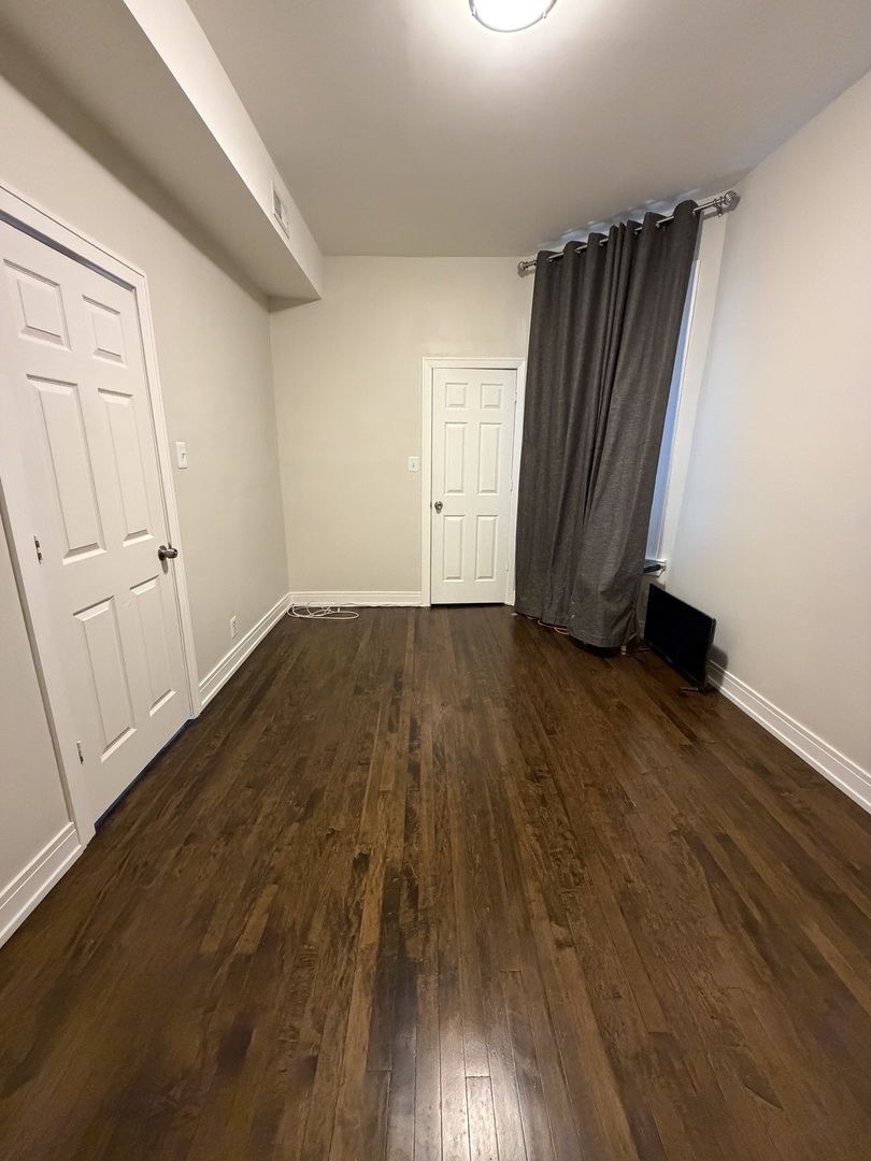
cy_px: 580
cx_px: 436
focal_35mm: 14
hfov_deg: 85.7
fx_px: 470
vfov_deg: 102.1
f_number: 2.2
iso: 1000
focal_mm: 2.22
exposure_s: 1/60
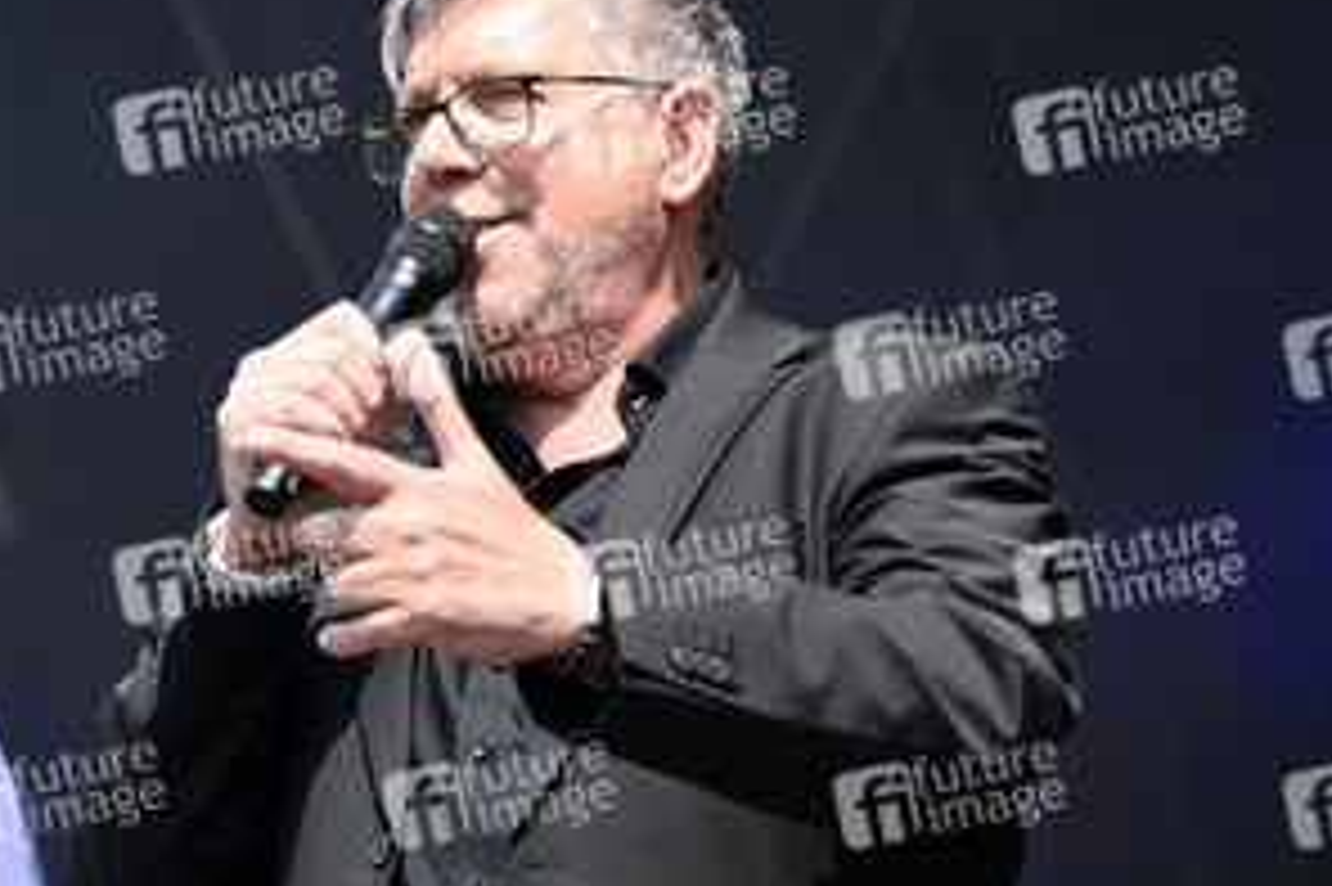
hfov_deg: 7.5
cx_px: 560
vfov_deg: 5.0
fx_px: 10132
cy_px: 459
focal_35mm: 274
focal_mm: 180
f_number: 5.6
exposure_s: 1/320
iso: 160
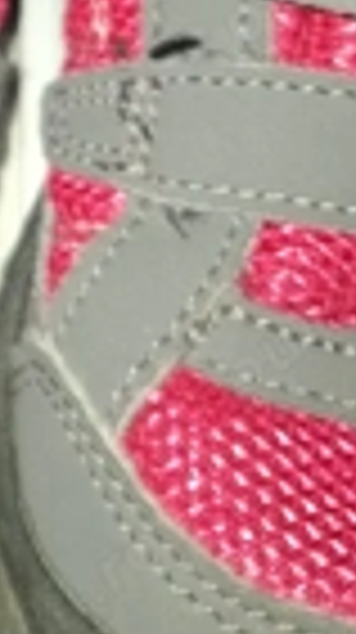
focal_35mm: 71
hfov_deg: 15.1
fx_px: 1195
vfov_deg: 27.9
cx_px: -243
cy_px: -9
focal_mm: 5.54
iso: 125
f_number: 1.8
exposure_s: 1/120
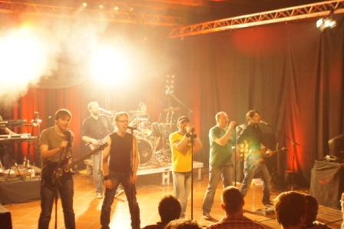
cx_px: 172
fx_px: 501
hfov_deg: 37.9
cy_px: 114
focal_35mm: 52
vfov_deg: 25.7
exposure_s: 1/60
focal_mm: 35
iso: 3200
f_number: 4
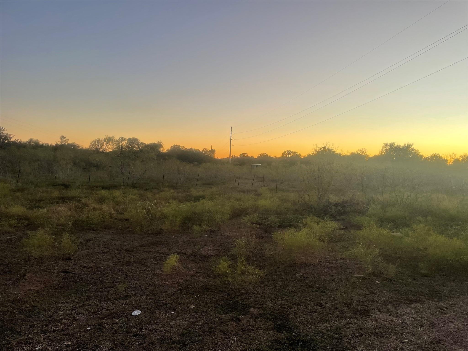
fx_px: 352
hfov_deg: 67.3
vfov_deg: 53.1
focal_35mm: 26
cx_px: 234
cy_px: 176
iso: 64
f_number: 1.6
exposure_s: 1/121
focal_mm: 4.2
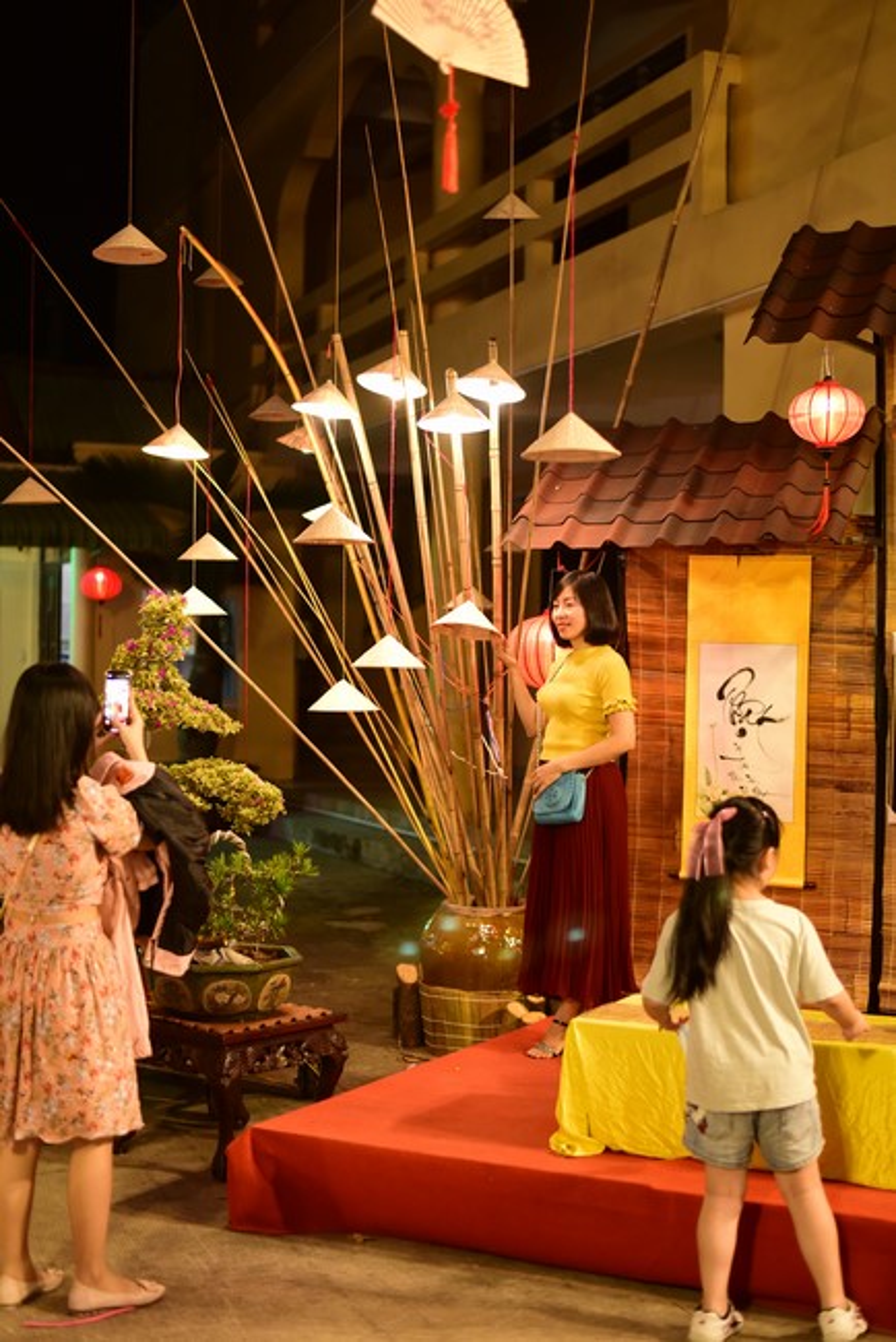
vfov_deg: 39.6
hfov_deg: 27.0
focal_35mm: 50
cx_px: 448
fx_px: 1865
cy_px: 671
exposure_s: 1/200
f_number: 2
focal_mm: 50
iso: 2000
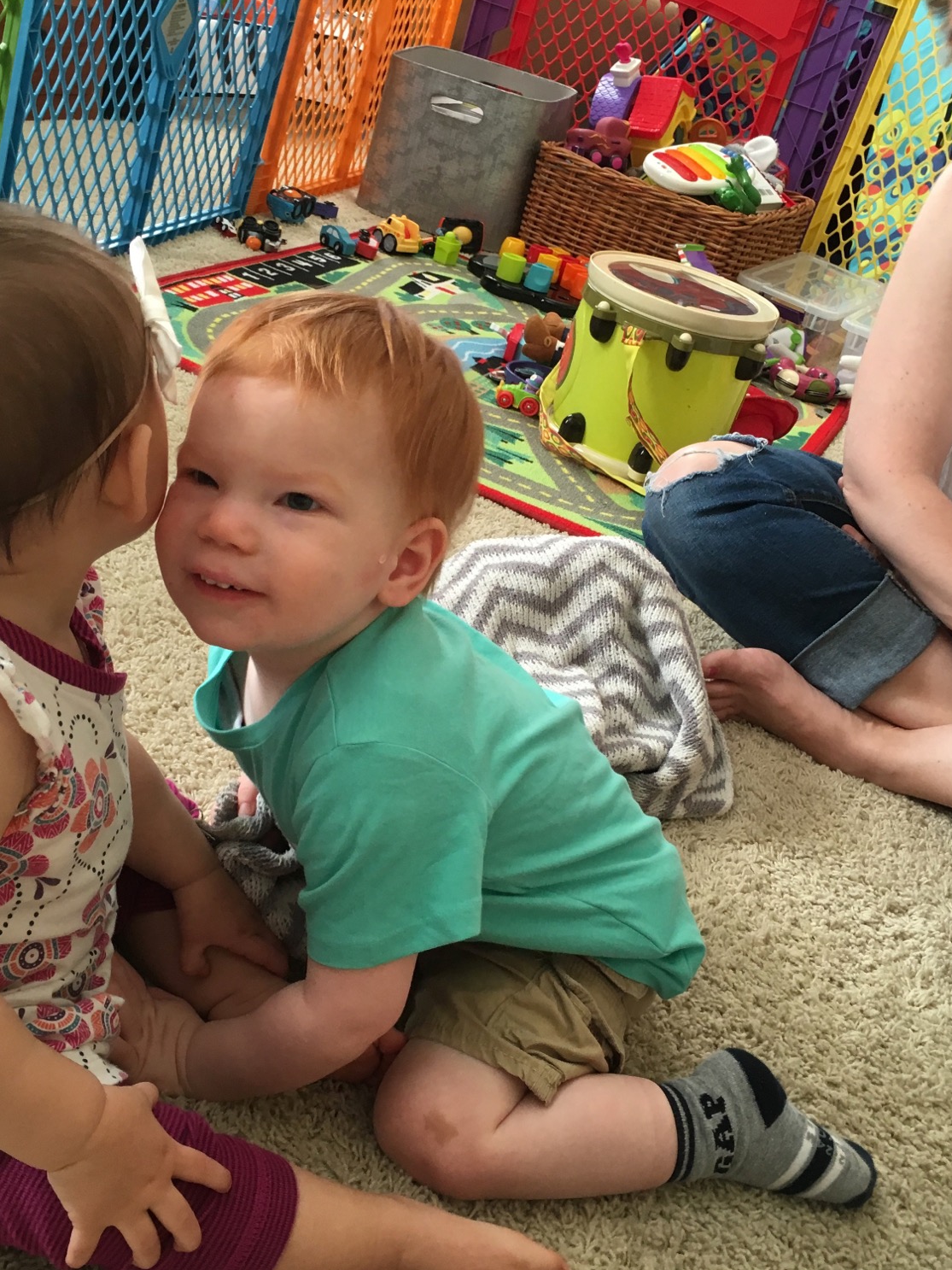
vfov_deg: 47.9
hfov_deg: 36.8
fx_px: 1430
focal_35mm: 39
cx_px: 430
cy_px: 634
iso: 80
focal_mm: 4.15
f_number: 2.2
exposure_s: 1/30
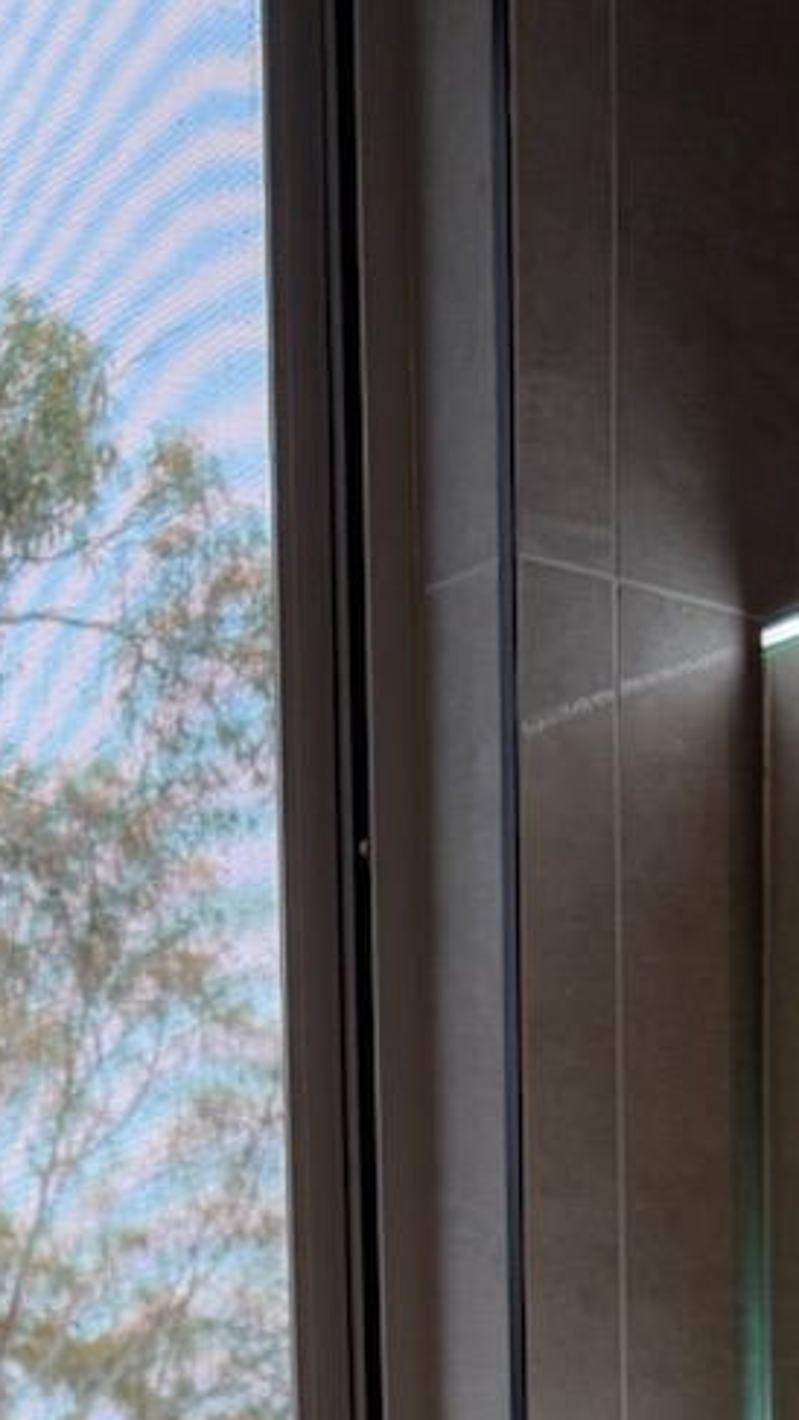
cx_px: 1289
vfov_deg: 16.2
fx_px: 4142
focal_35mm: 110
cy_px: 2610
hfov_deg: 10.5
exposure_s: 1/237
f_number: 1.78
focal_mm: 6.76
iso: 160
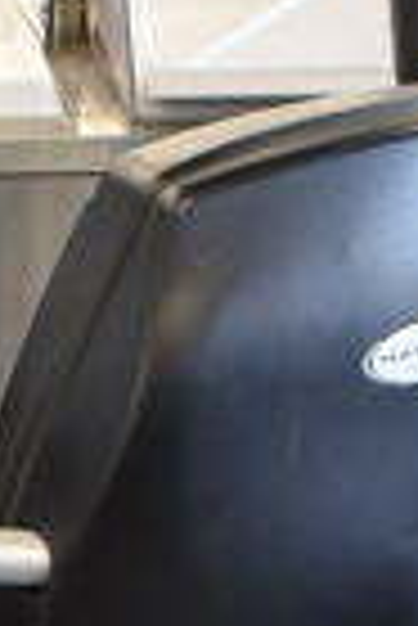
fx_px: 3075
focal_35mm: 177
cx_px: -13
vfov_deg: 11.0
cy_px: 1061
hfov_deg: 7.7
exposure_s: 1/30
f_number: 3.5
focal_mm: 18
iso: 450
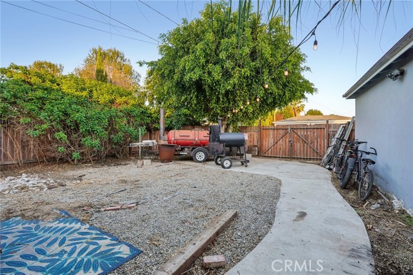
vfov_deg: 73.7
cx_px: 206
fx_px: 183
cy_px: 138
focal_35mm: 16
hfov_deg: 96.8
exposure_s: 1/30
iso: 400
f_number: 8
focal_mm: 16
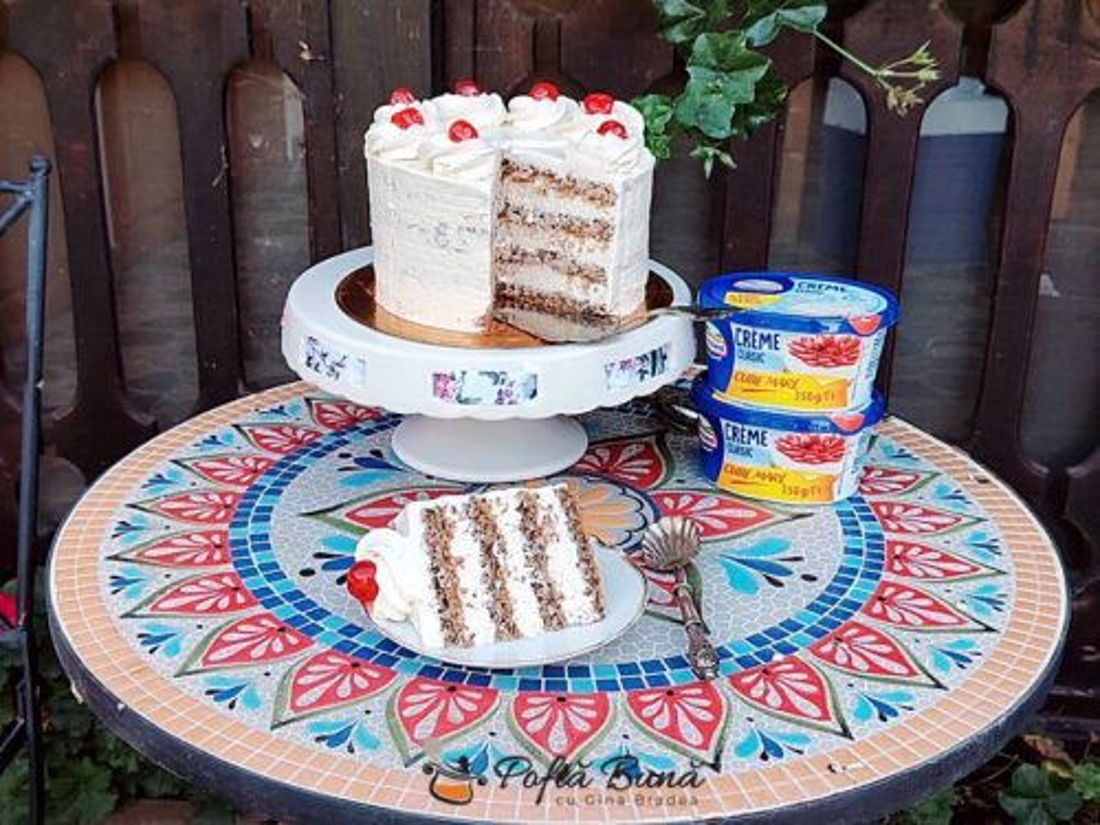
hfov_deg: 44.8
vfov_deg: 34.3
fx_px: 1335
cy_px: 412
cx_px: 550
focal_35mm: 42
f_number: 1.75
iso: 157
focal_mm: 5.25
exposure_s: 1/100
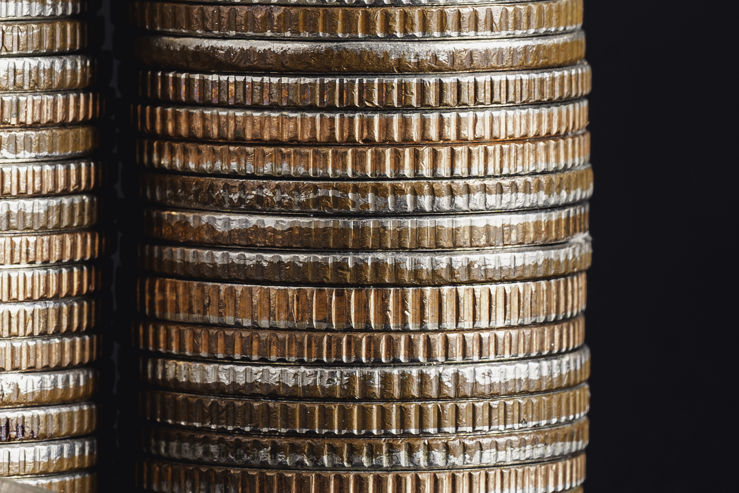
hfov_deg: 6.7
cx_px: -409
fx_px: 6260
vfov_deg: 4.5
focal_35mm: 305
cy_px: 20
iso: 100
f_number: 10
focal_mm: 90
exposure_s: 1
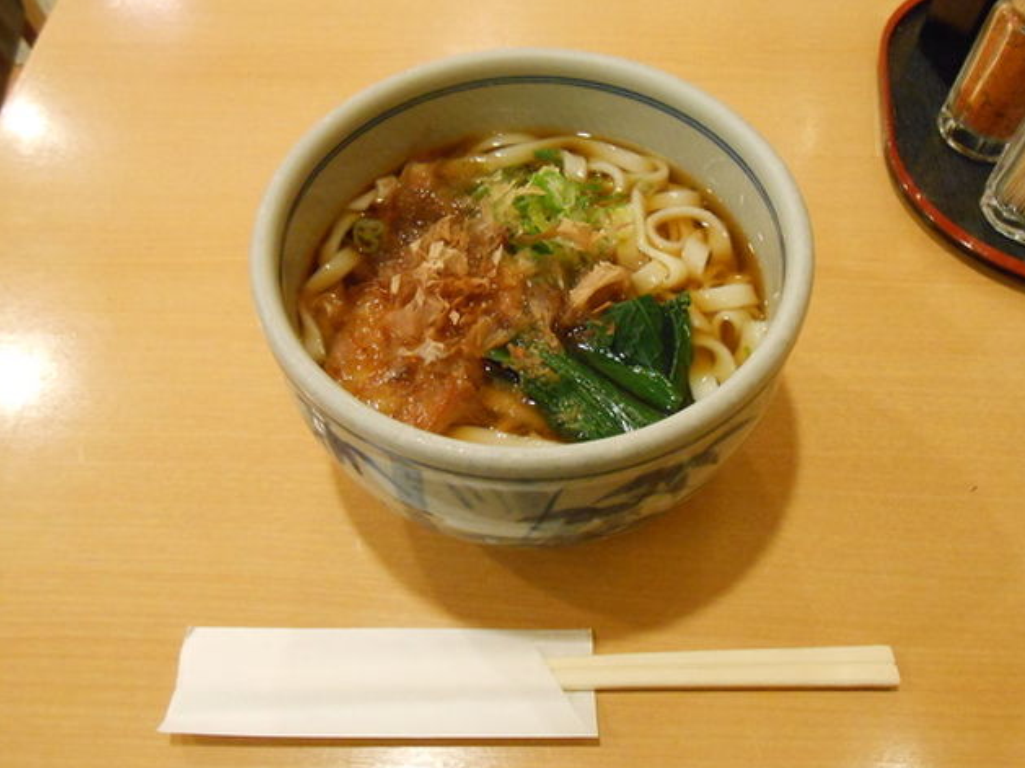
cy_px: 384
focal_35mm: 31
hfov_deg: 58.4
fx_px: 917
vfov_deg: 45.4
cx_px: 517
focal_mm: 5.3
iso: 800
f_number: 3.8
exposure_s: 1/20
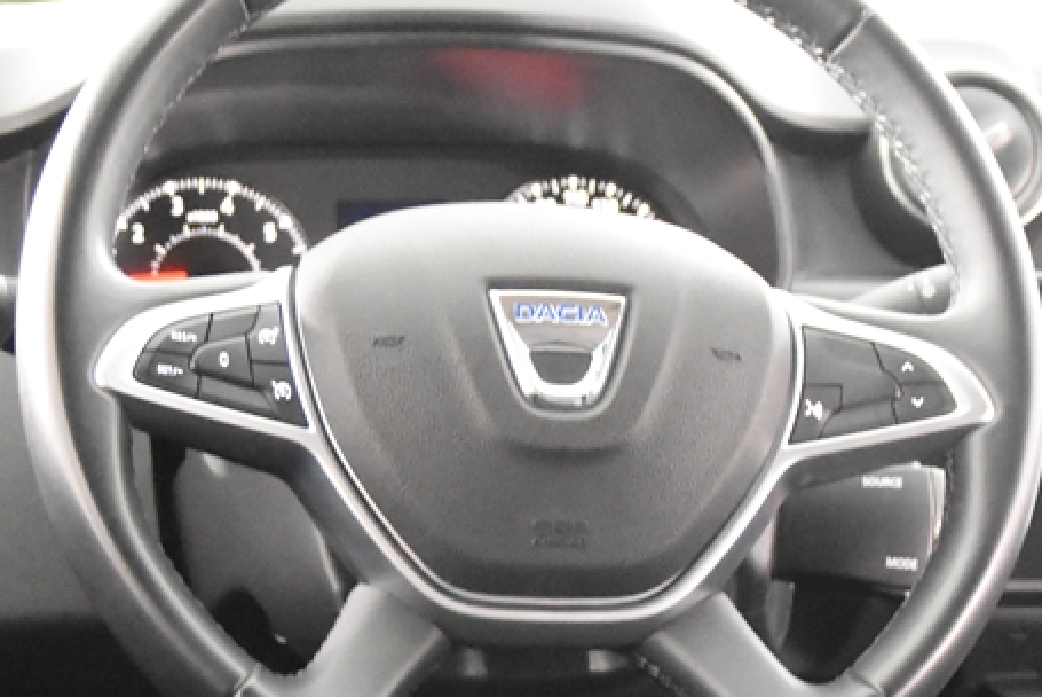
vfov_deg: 16.7
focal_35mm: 81
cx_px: 513
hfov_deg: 25.0
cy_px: 620
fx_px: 2346
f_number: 3
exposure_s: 1/40
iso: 12800
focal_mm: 24
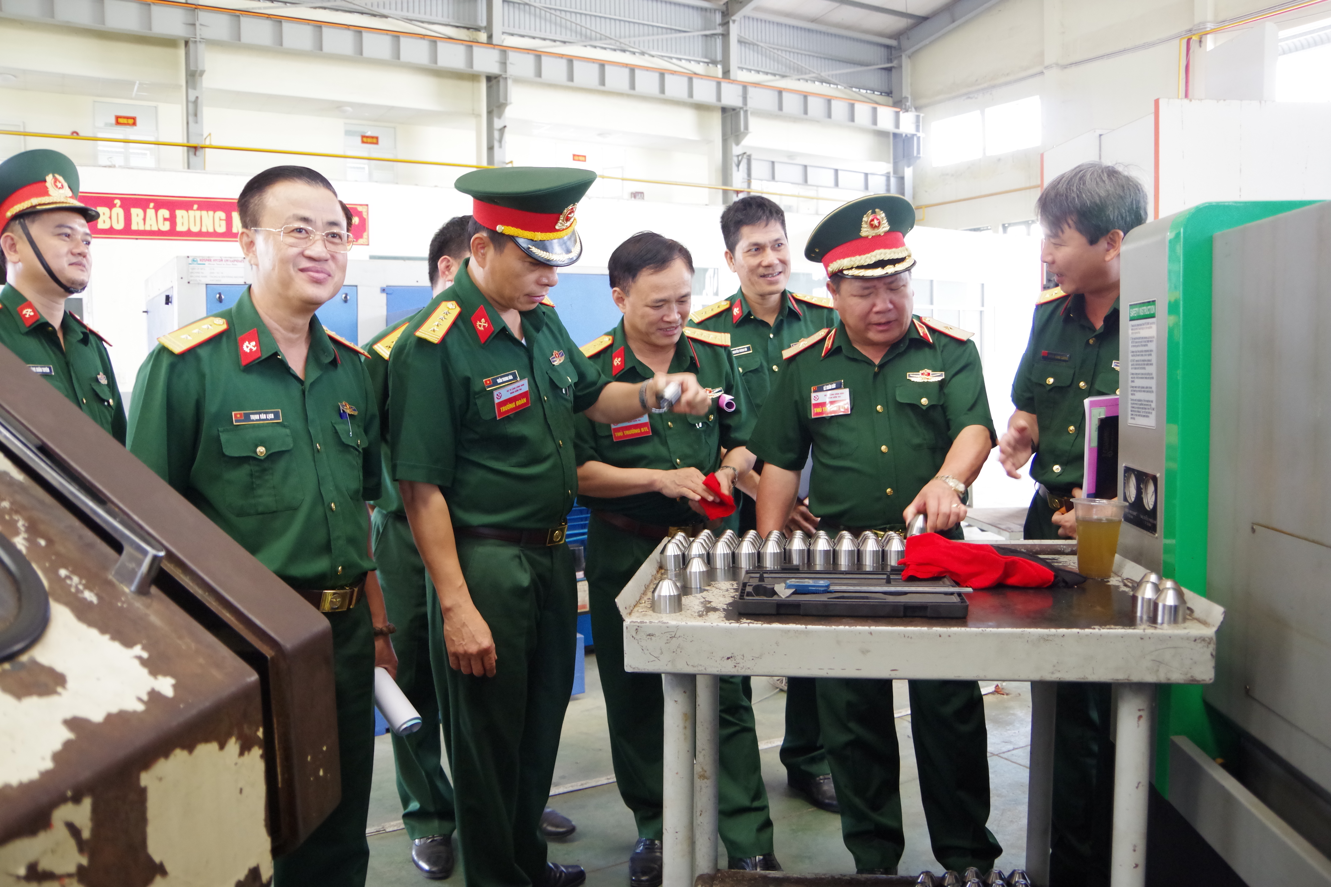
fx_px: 998
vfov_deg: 47.9
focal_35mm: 27
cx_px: 666
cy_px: 444
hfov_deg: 67.4
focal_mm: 18
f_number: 3.5
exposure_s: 1/40
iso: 1600
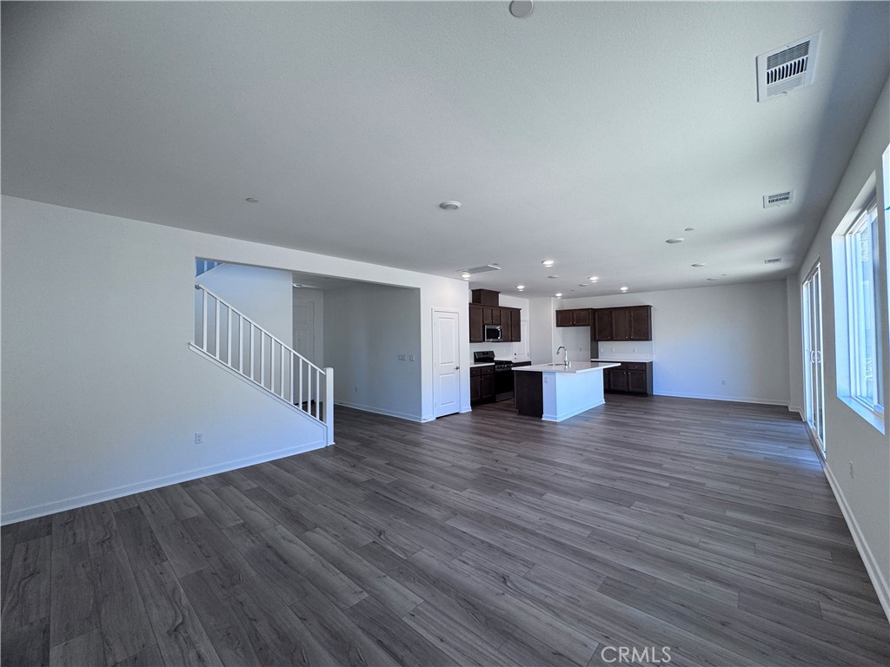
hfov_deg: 102.1
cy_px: 334
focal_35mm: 14
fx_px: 360
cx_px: 445
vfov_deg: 85.7
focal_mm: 2.22
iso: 100
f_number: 2.2
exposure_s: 1/120
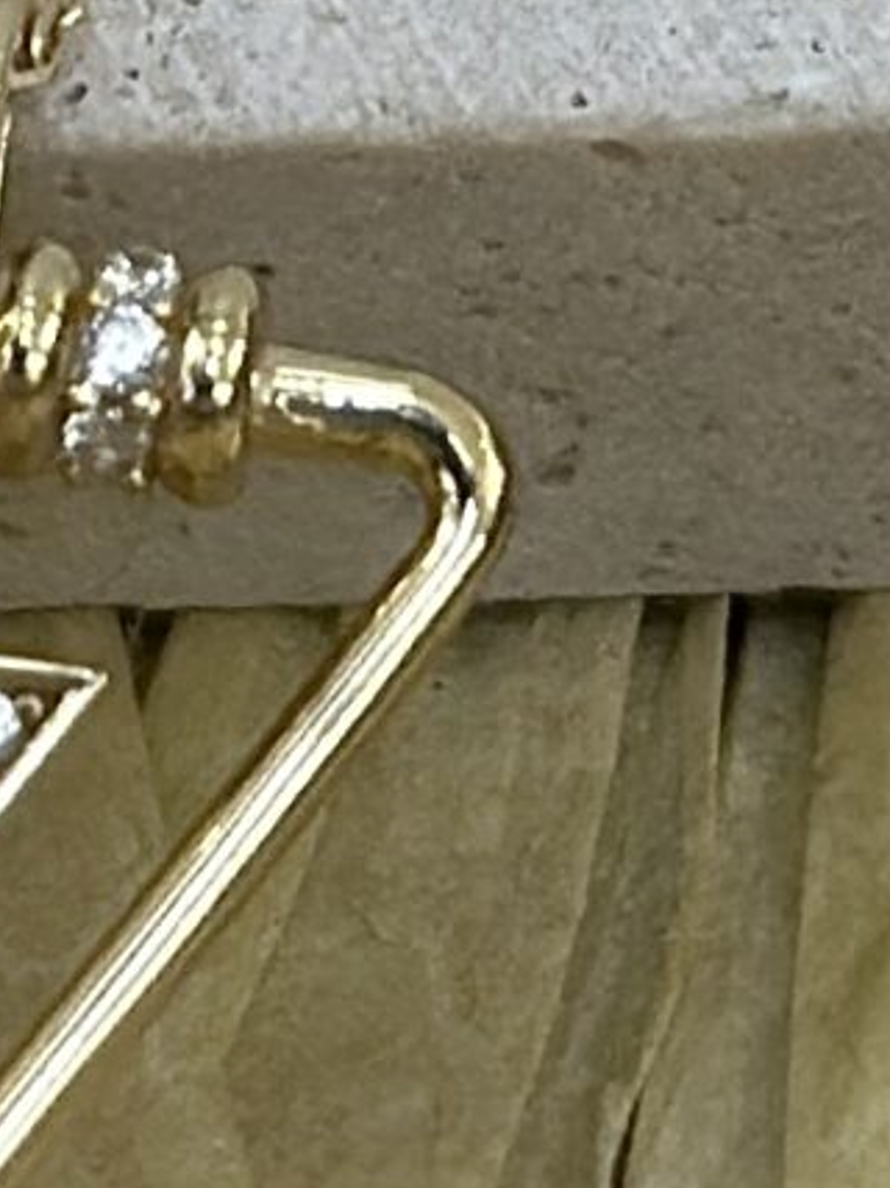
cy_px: 147
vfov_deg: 6.9
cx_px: 8
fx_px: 9878
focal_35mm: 288
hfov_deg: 5.1
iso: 80
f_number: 1.78
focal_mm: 6.86
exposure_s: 1/494
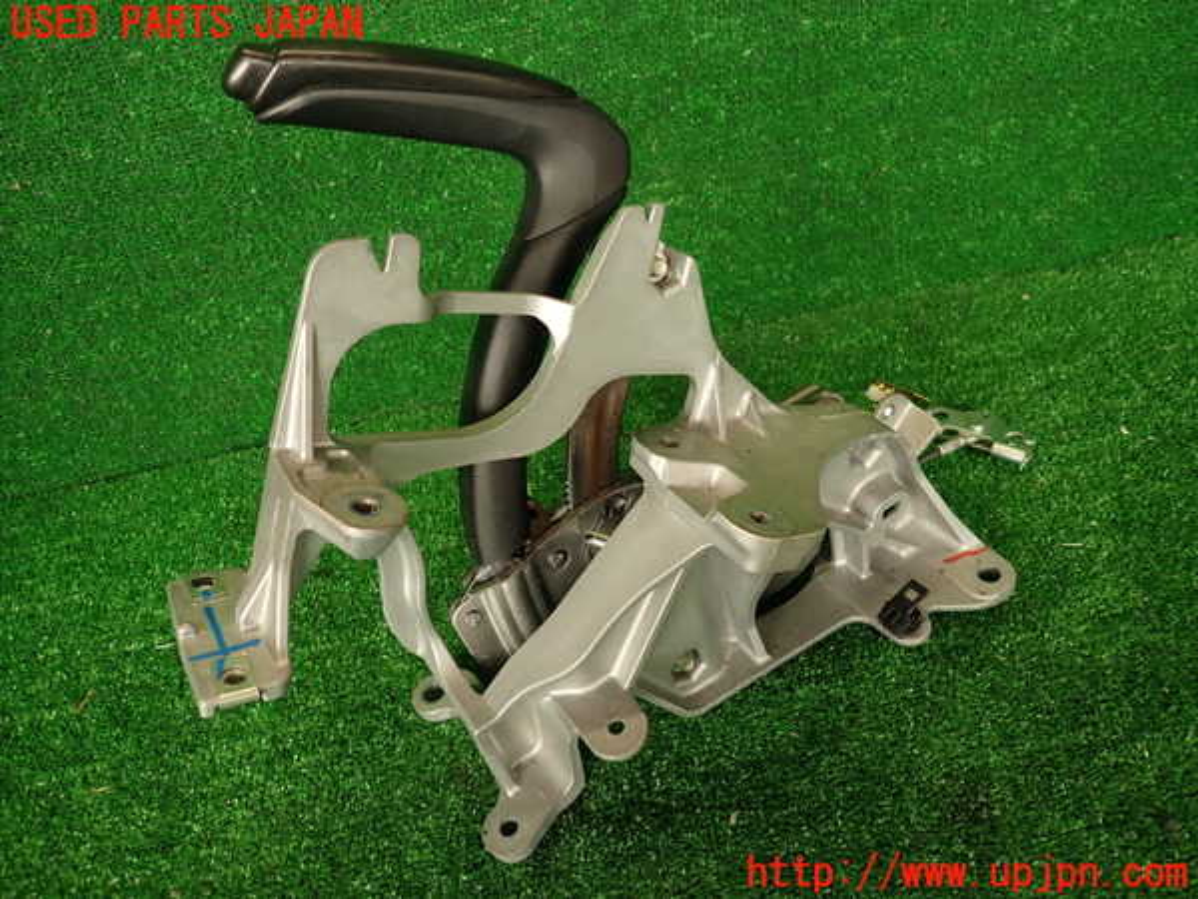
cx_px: 599
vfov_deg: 54.9
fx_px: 865
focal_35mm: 25
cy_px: 450
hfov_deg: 69.4
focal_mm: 4.5
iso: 100
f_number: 2
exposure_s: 1/80
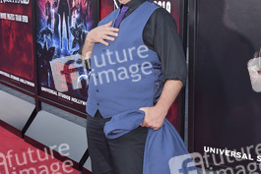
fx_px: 493
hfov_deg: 29.6
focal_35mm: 68
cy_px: 118
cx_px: 130
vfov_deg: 20.0
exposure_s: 1/250
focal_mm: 45
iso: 320
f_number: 7.1
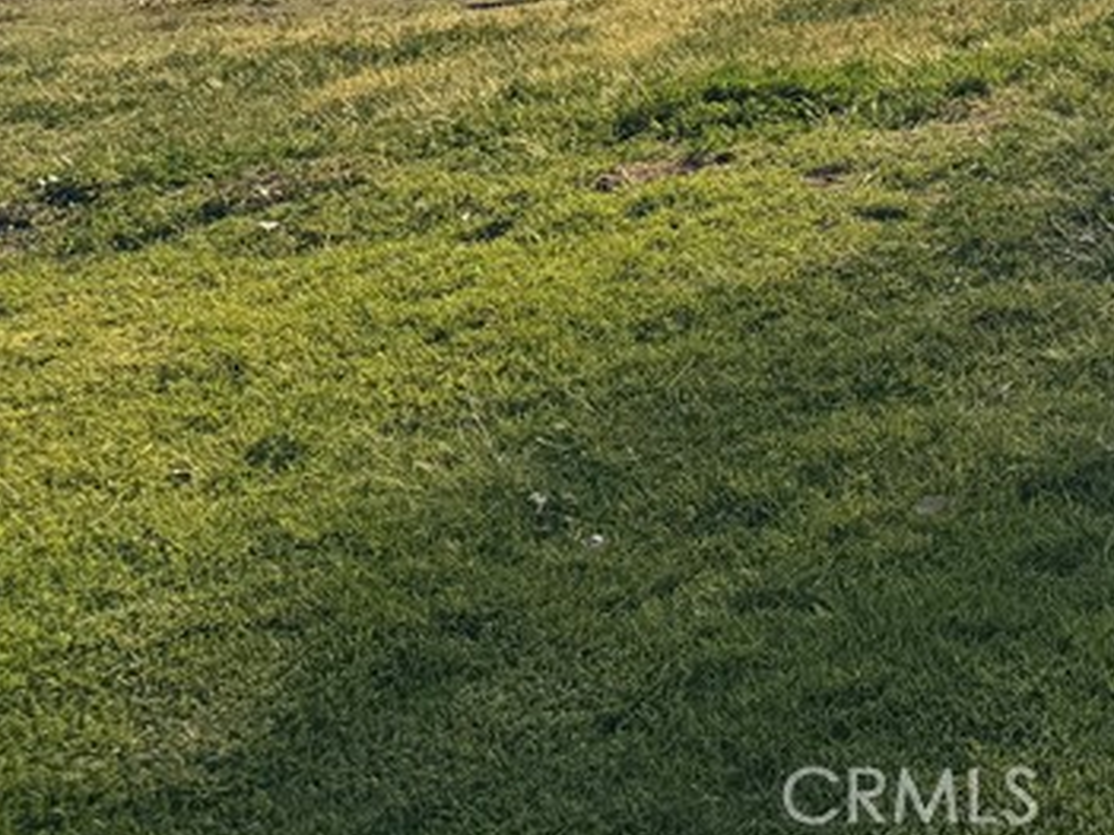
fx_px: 2252
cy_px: -378
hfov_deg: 23.3
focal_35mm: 70
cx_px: 1590
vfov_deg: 18.8
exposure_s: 1/7092
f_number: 1.78
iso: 80
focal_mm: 6.76
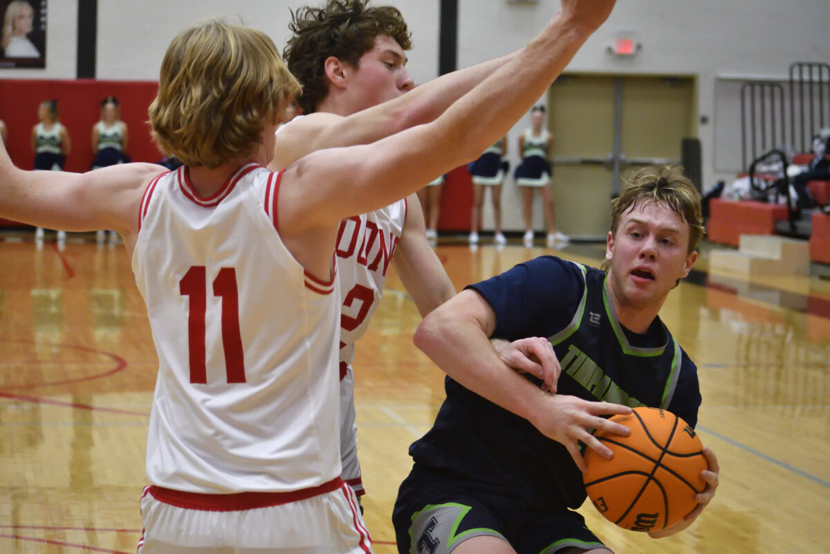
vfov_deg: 13.0
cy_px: 277
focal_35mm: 105
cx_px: 415
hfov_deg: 19.5
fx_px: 2421
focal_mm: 70
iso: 5000
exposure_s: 1/500
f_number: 4.5
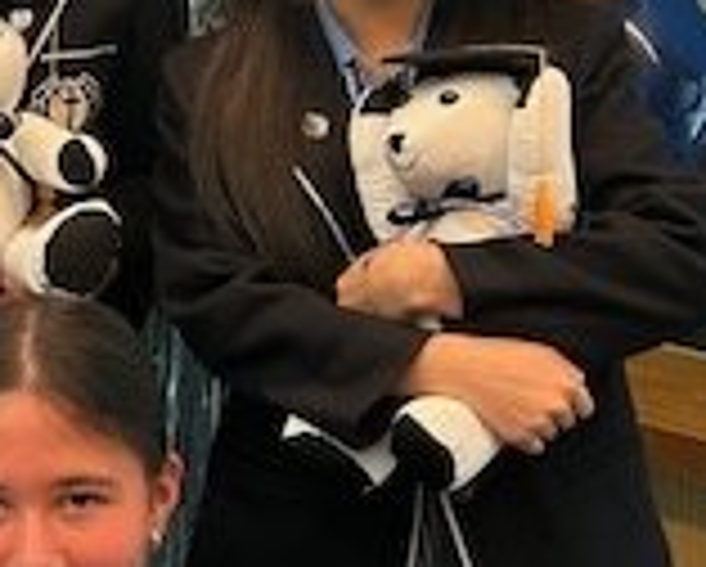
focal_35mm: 97
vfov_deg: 15.9
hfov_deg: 18.3
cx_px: -234
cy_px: 198
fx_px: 2029
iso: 125
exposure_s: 1/50
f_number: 1.5
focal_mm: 5.7
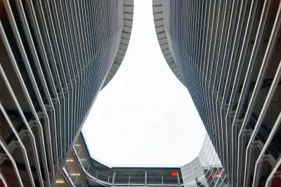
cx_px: 140
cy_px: 94
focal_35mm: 18
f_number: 4
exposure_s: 1/320
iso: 320
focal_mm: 12
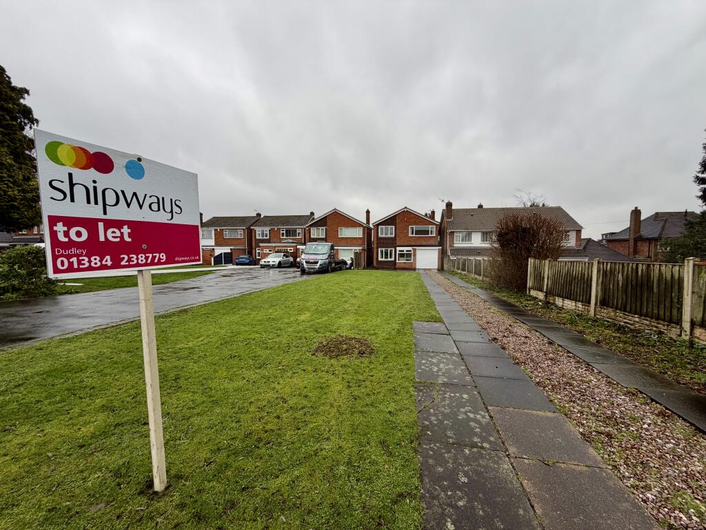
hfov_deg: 102.1
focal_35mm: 14
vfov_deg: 85.7
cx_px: 353
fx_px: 286
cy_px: 265
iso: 40
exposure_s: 1/144
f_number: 2.2
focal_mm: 2.22
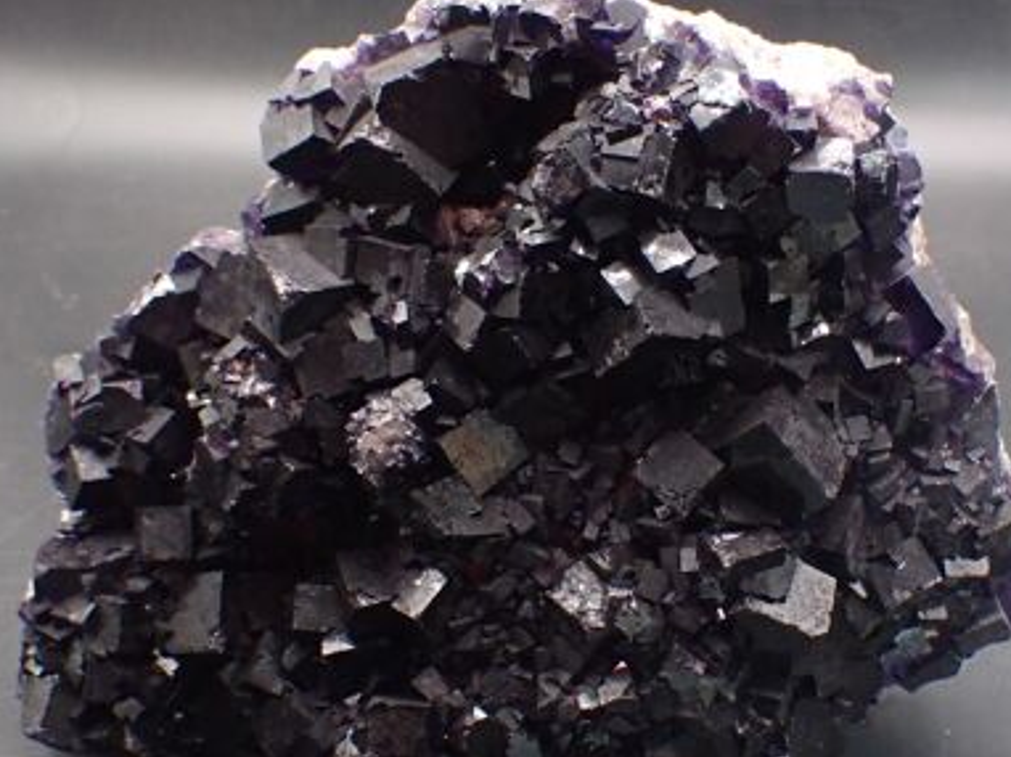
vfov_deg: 18.9
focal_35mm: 78
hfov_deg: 25.0
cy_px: 389
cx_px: 569
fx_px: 2277
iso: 800
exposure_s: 1/60
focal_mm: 11.09
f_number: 10
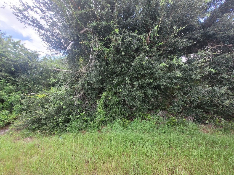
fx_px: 88
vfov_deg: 89.9
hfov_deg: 106.2
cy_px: 88
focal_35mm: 13
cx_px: 117
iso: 40
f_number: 2.2
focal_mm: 1.74
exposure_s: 1/226
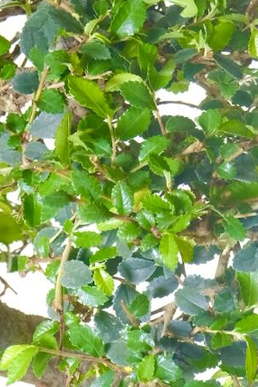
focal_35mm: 388
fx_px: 4174
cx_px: 15
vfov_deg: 5.3
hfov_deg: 3.5
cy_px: 495
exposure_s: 1/15
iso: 2500
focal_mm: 90.4
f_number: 13
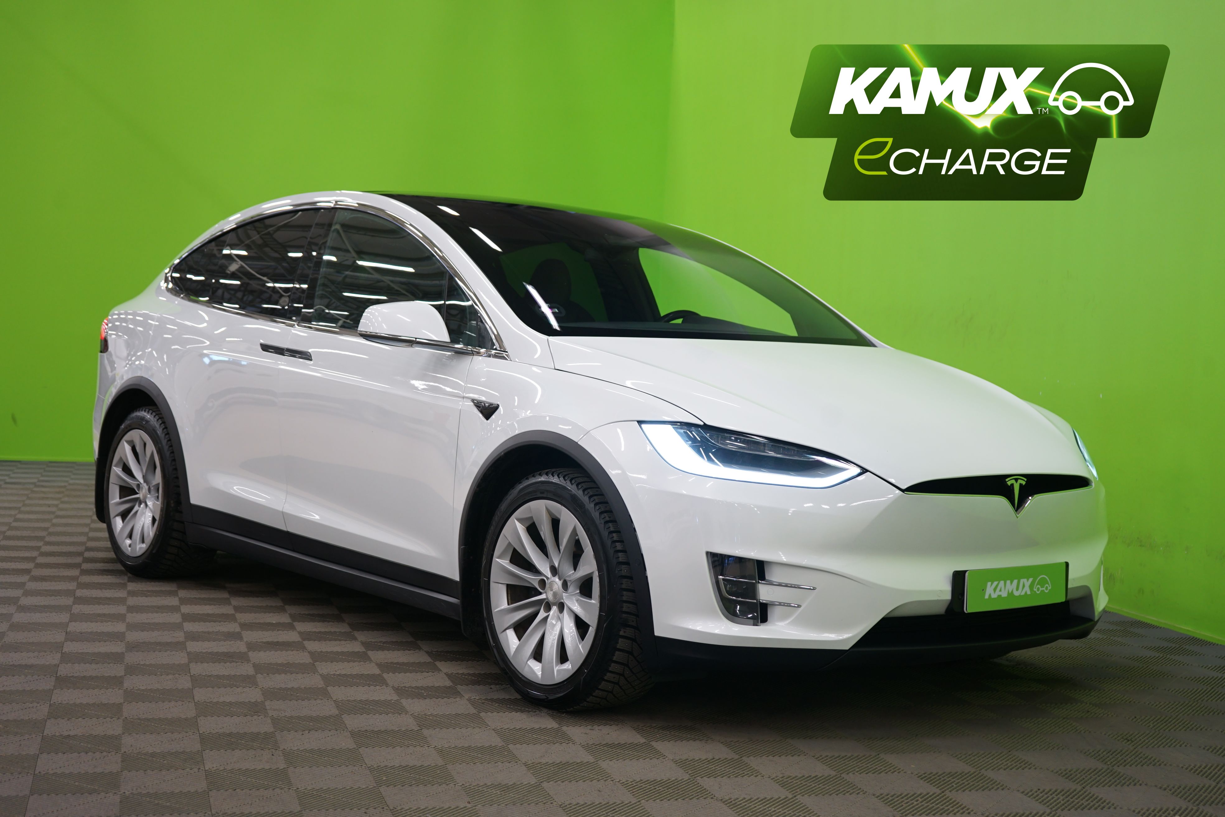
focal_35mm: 49
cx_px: 612
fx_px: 1667
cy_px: 408
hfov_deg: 40.3
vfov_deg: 27.5
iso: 400
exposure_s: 1/13
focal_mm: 49
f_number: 4.5
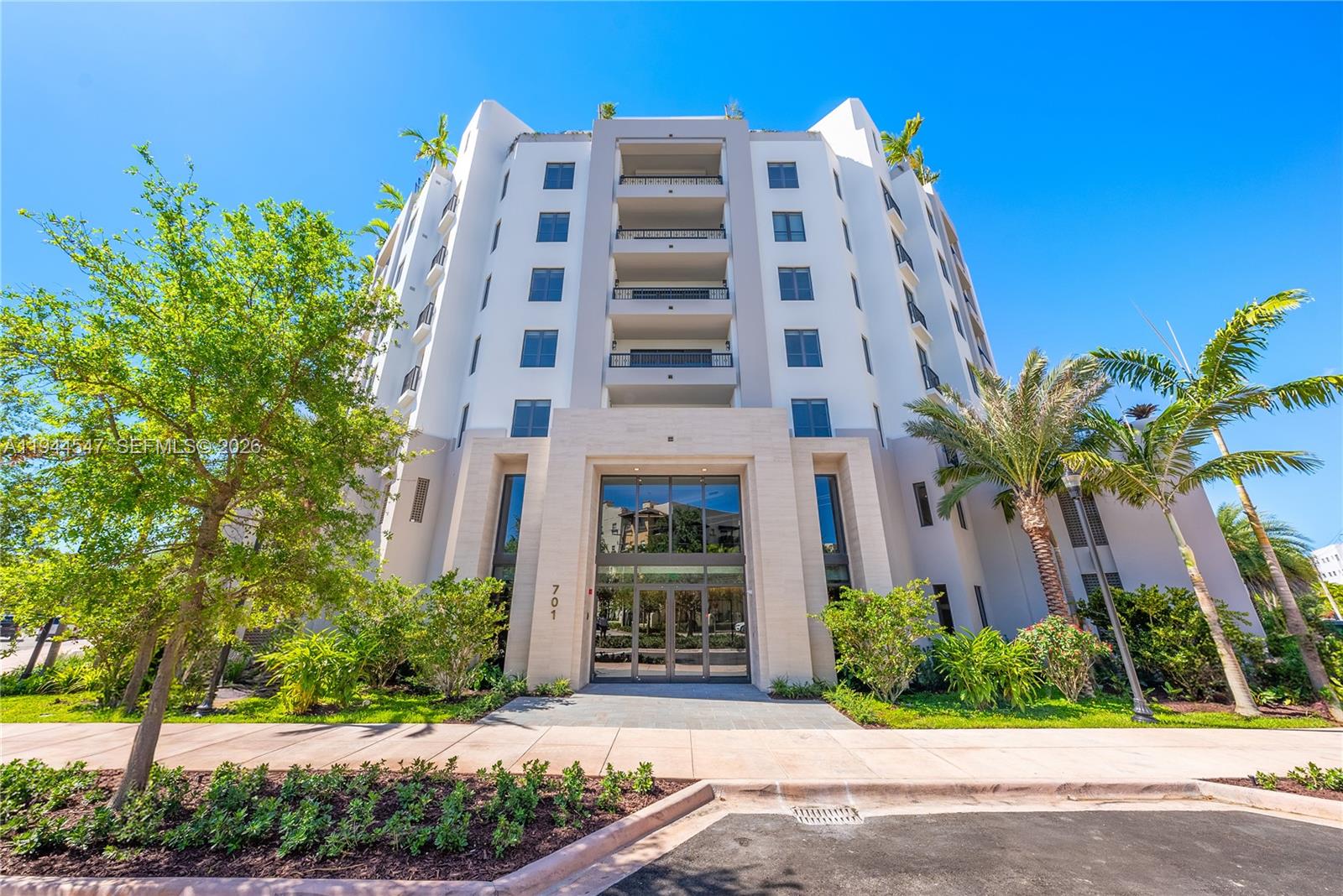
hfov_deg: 112.6
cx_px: 672
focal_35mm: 12
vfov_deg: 90.1
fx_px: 448
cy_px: 448
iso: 250
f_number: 8
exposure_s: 1/320
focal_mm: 12
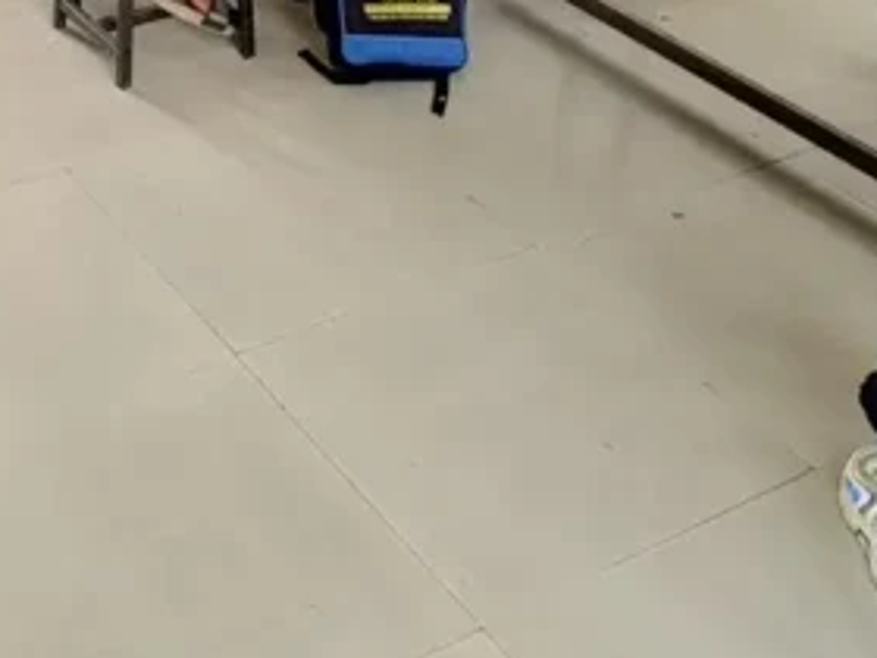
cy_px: -235
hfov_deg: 29.6
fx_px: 1596
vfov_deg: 20.8
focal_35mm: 63
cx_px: 110
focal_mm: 5.56
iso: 263
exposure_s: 1/50
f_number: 1.8
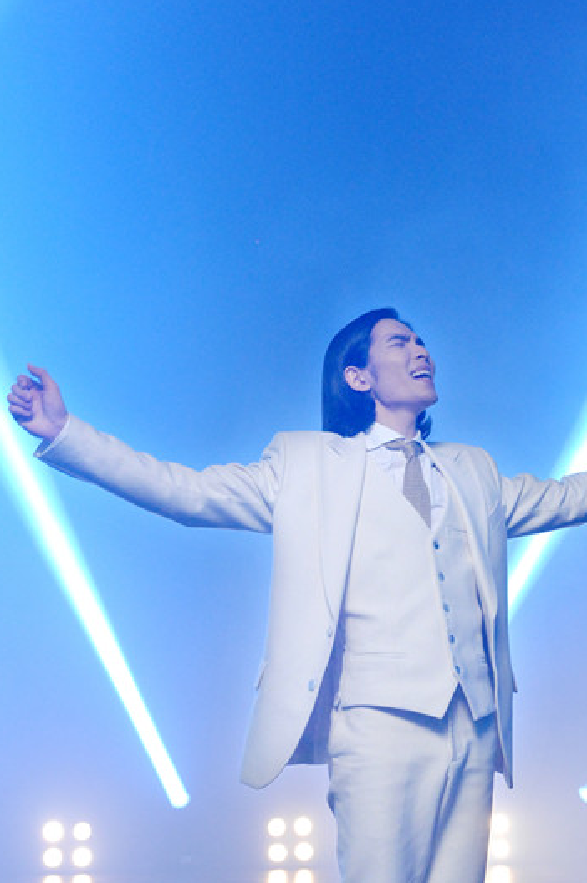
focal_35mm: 74
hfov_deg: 18.4
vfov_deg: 27.2
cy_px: 610
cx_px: 328
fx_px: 1813
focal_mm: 52
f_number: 4.5
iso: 3200
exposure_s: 1/200
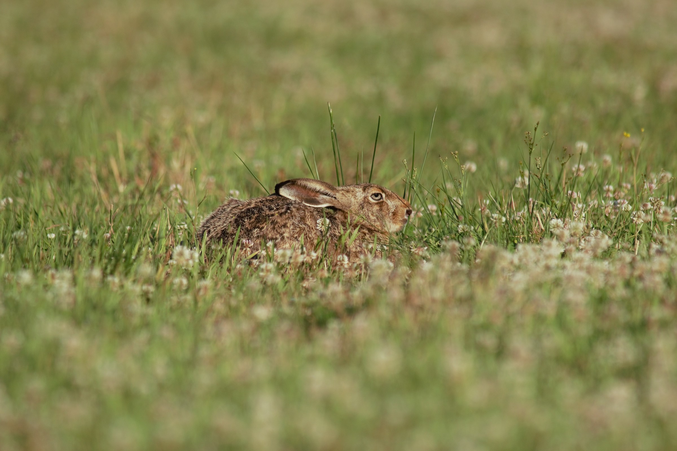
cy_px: 226
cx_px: 338
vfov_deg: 1.8
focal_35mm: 750
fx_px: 14103
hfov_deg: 2.7
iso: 200
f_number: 7.1
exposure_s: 1/500
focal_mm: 500
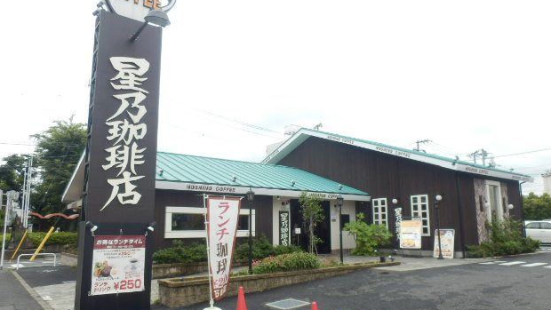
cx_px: 283
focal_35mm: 27
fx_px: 395
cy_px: 166
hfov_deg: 69.8
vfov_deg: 42.9
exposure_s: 1/320
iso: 80
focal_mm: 4.2
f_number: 3
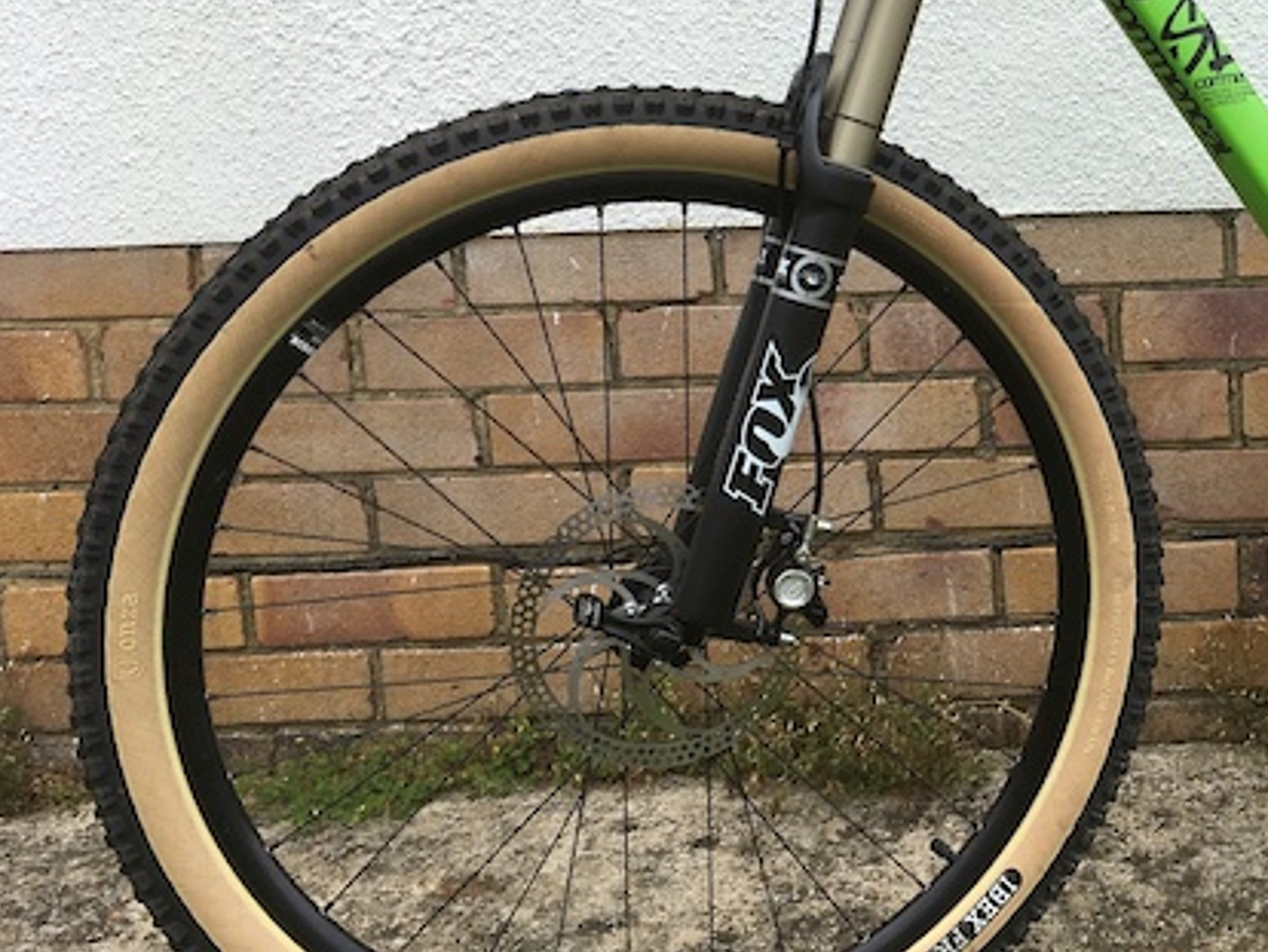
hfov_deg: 32.1
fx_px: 2052
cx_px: 1216
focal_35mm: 56
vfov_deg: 25.9
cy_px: 272
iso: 25
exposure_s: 1/447
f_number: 2.2
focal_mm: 4.15
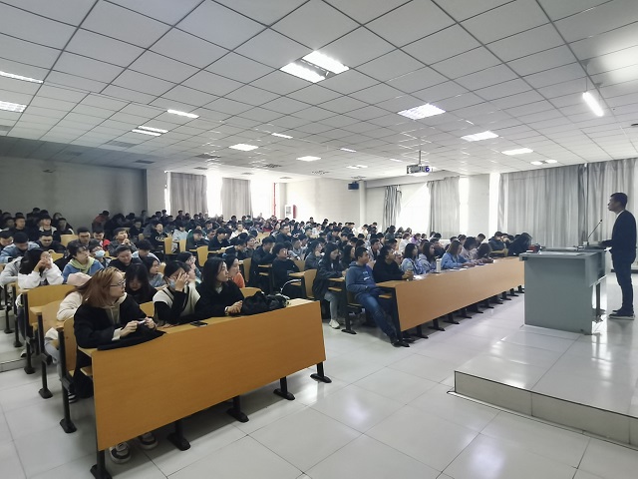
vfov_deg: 68.7
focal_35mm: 19
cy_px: 240
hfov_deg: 84.7
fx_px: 350
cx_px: 319
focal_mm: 1.78
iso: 400
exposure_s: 1/25
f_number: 2.4
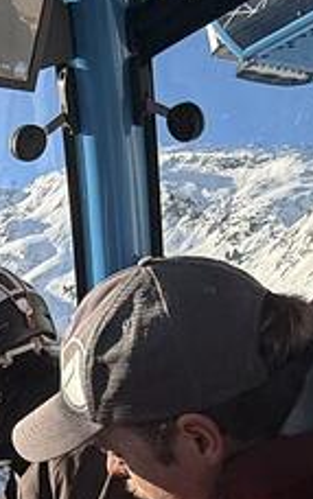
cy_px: 410
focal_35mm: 67
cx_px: -107
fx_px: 912
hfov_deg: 18.0
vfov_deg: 29.8
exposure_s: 1/726
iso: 50
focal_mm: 2.22
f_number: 2.2
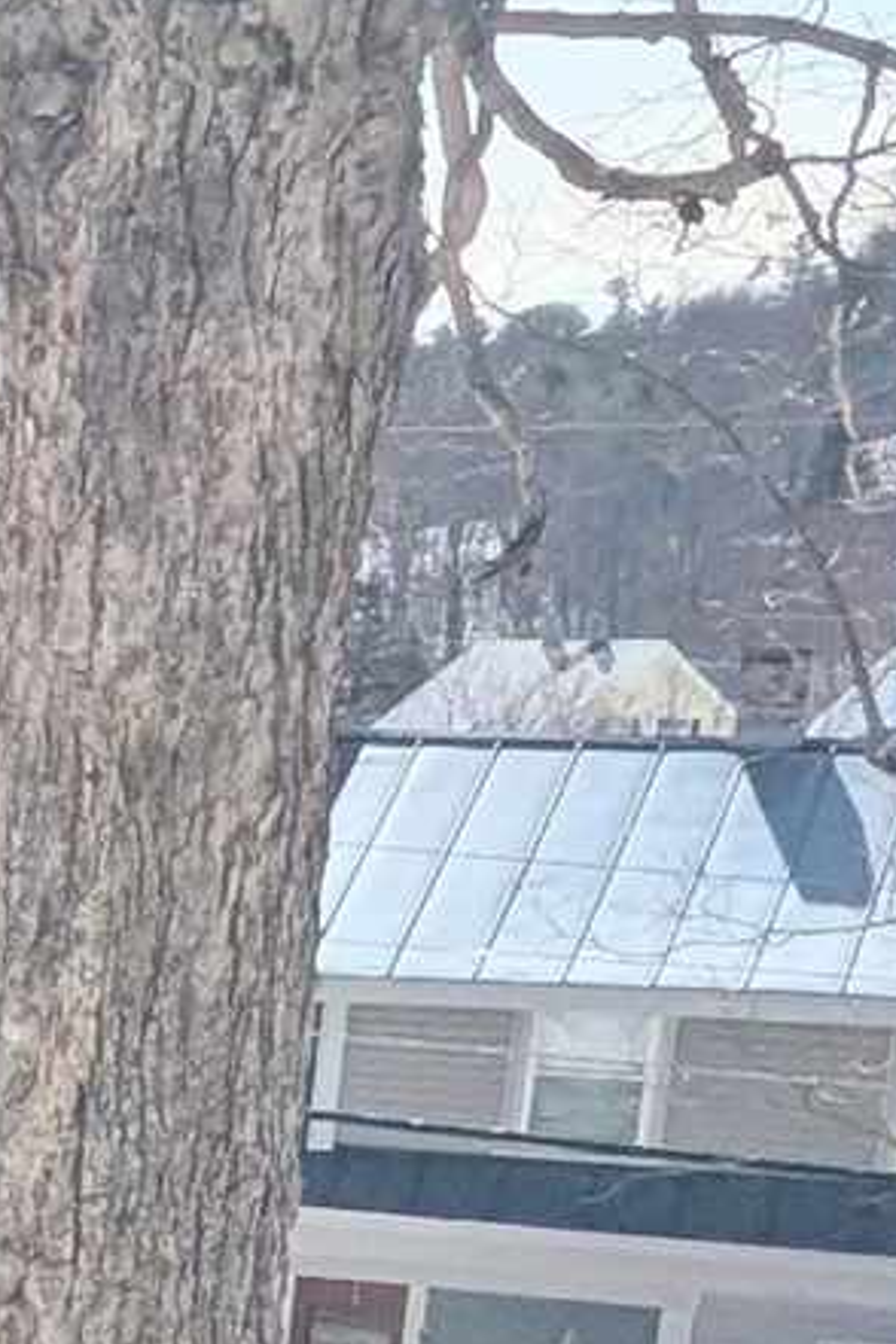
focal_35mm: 94
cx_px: -2252
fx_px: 3509
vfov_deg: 21.1
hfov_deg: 9.2
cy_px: 1280
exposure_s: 1/3058
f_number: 2.2
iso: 46
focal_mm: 1.95
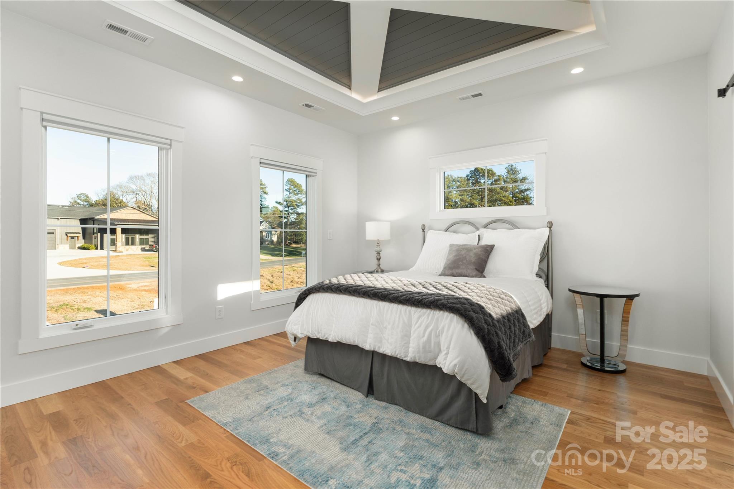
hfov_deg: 93.3
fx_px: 347
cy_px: 244
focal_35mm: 17
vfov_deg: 70.4
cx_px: 367
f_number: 6.3
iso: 200
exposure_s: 1/30
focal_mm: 17
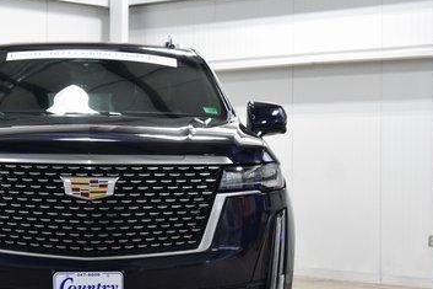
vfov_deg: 13.9
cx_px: 88
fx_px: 1178
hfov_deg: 20.6
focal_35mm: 98
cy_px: 197
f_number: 5.6
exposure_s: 1/60
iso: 1600
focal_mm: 36
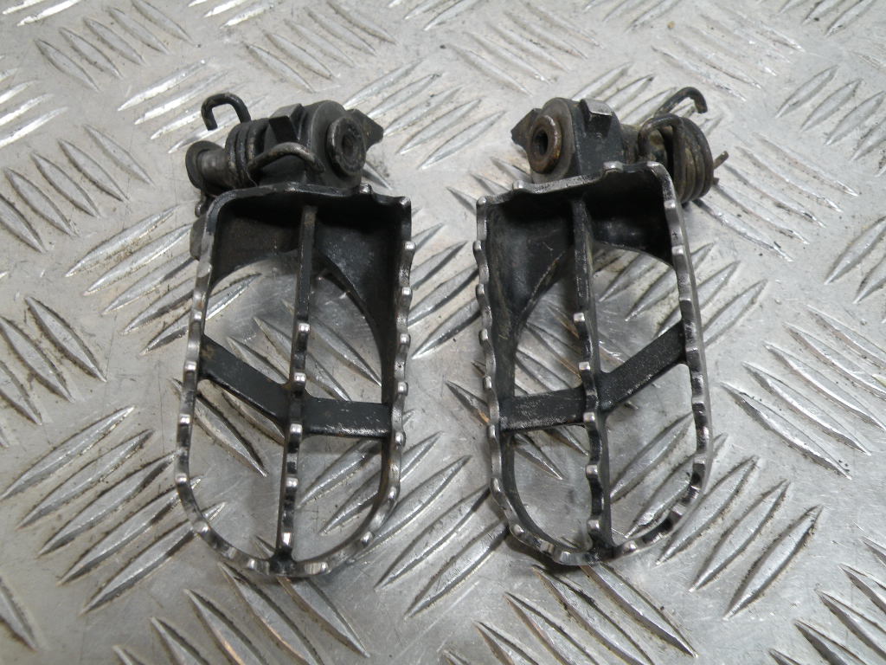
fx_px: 845
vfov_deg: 42.9
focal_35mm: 33
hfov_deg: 55.4
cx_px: 443
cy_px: 332
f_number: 3.2
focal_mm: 5.8
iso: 93
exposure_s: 1/66
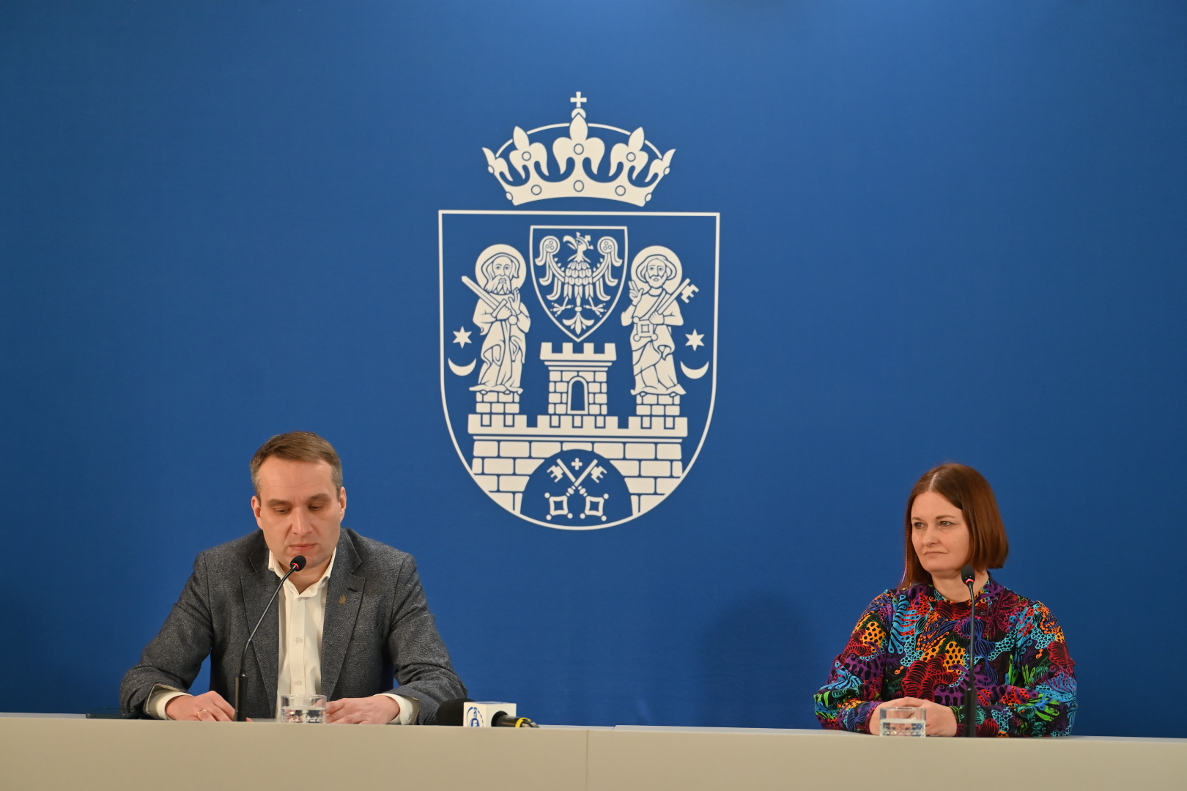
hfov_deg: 21.5
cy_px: 396
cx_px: 594
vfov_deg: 14.4
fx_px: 3132
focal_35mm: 95
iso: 900
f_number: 2.8
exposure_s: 1/200
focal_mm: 95
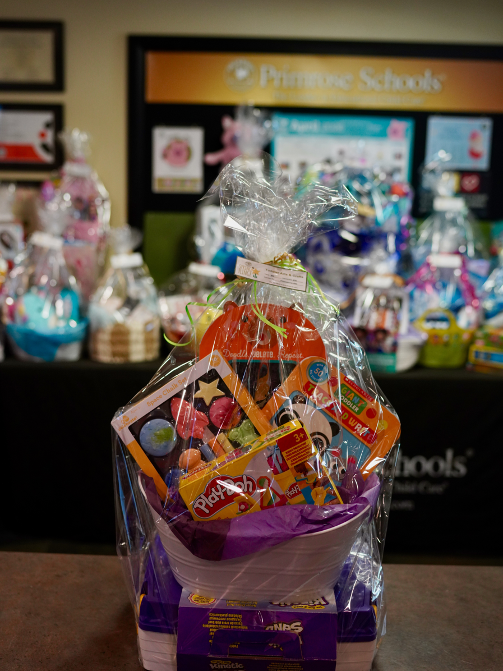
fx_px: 736
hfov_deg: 37.7
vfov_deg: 49.0
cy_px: 346
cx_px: 251
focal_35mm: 38
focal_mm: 35
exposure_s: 1/160
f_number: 2
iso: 1600
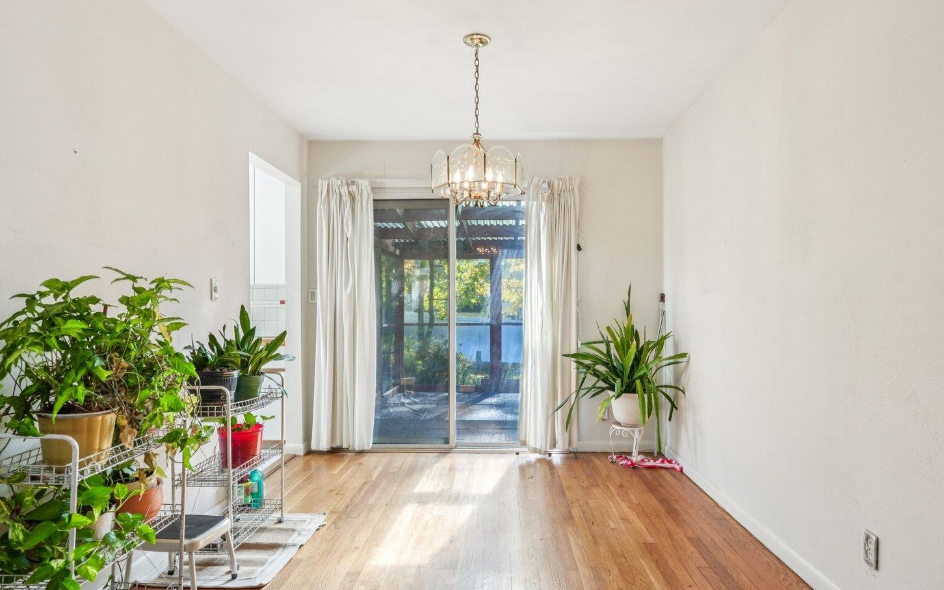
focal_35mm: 23
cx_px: 486
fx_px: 592
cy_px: 322
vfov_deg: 52.9
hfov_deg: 77.1
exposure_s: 1/30
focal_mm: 16
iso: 250
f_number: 8
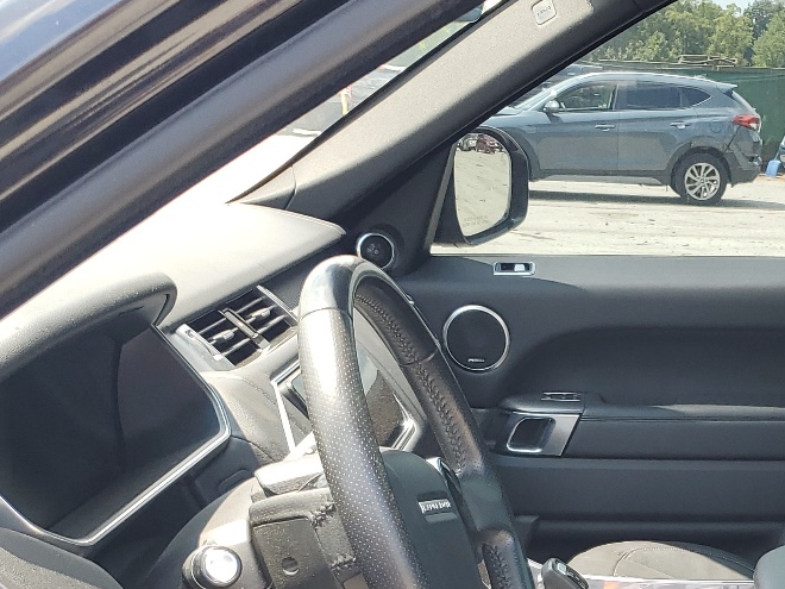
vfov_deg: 22.2
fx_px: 1429
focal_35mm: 63
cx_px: 712
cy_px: 616
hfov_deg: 29.4
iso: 50
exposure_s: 1/370
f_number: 1.5
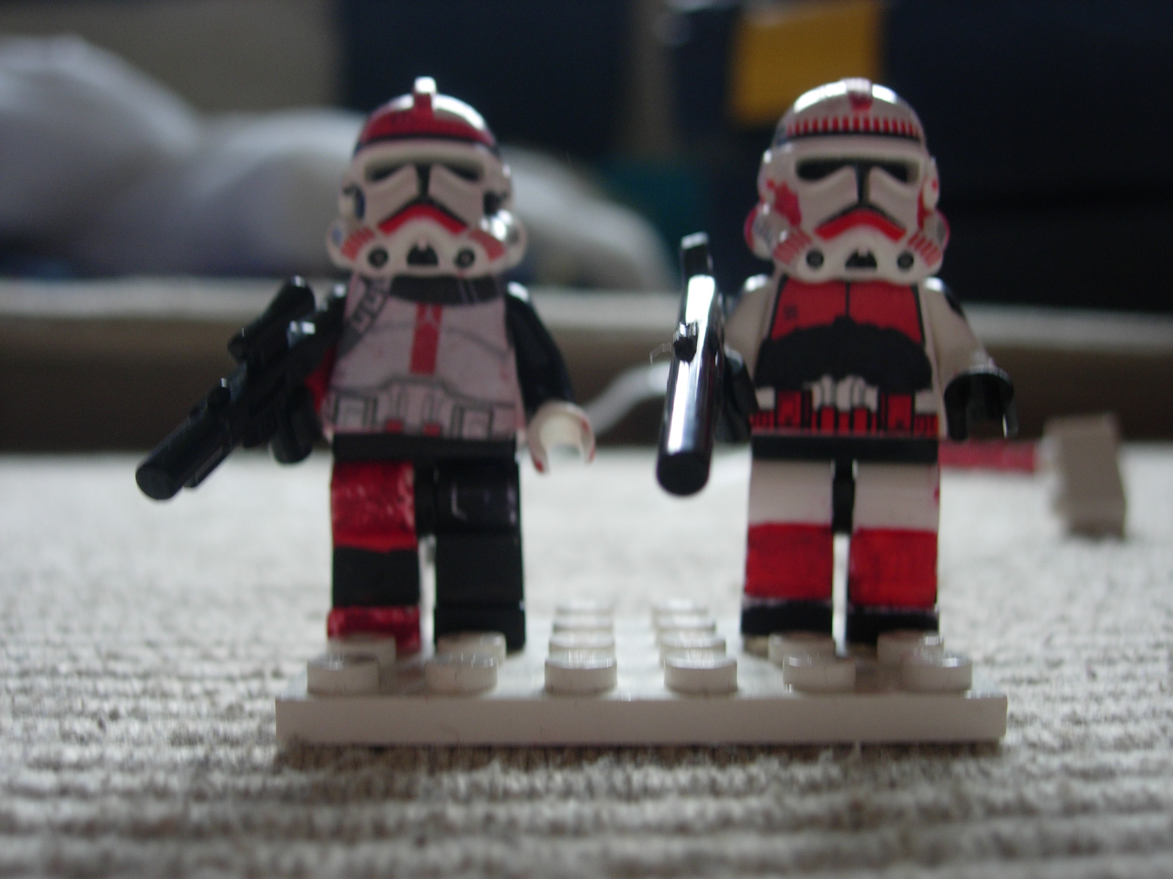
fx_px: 1389
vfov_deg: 35.1
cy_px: 440
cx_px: 586
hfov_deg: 45.8
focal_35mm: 41
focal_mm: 8.5
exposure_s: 1/23.2
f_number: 2.9
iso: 64
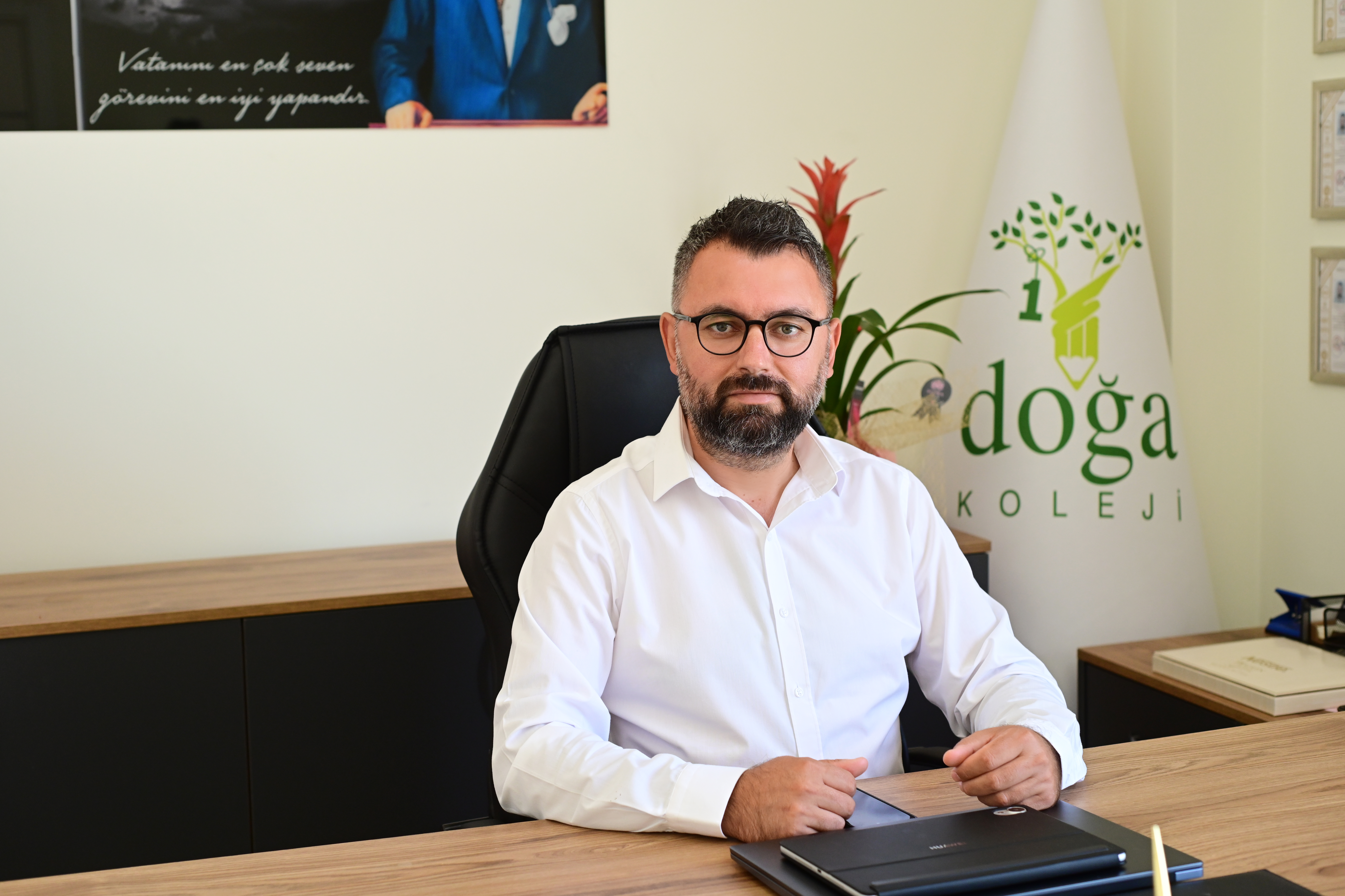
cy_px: 448
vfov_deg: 27.0
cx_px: 672
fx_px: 1868
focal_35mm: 50
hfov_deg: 39.6
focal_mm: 50
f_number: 4
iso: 1000
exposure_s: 1/320
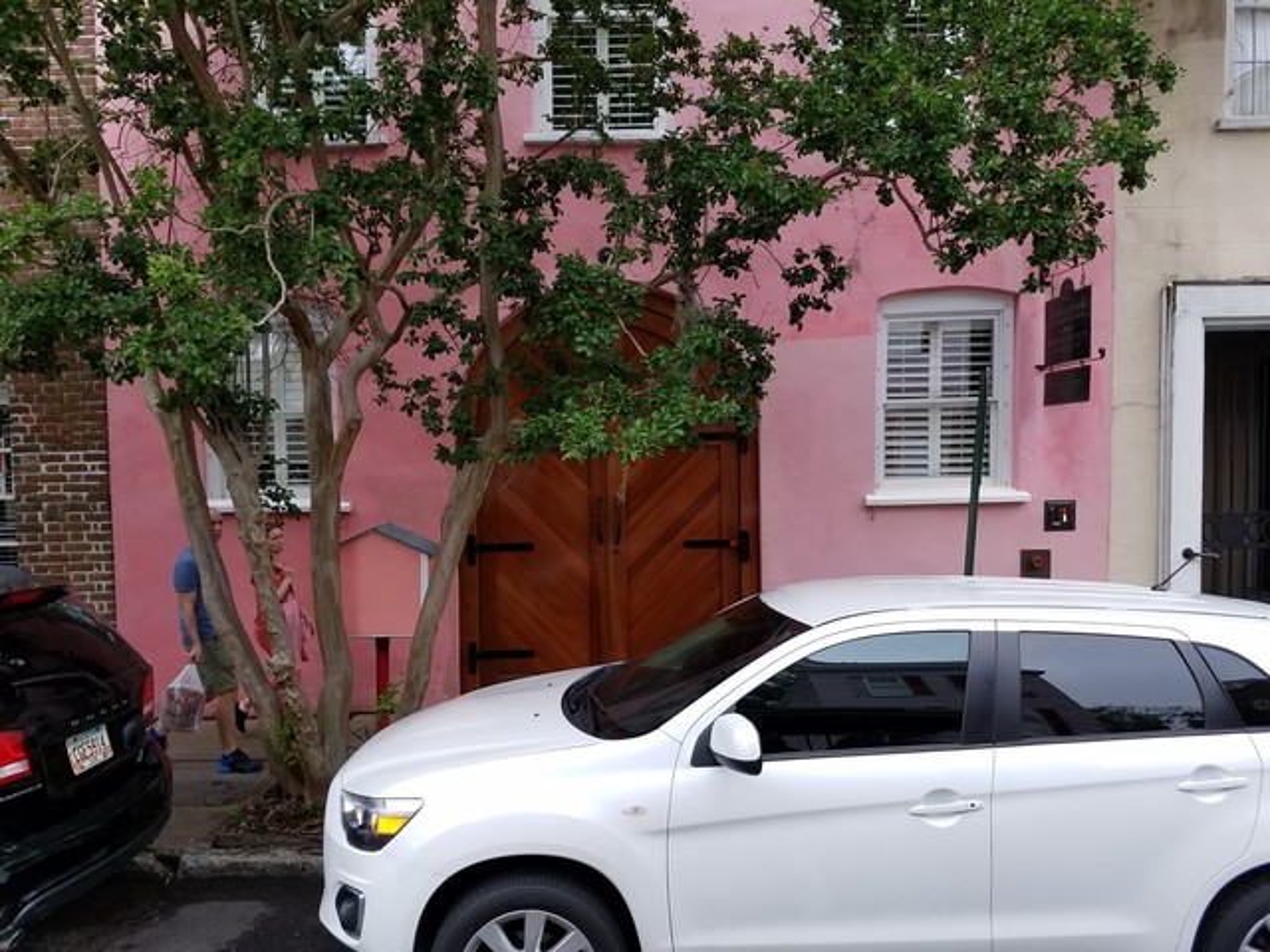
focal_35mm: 26
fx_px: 954
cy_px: 476
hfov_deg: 67.3
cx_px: 635
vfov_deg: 53.1
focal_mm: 4.2
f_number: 1.7
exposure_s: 1/378
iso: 50
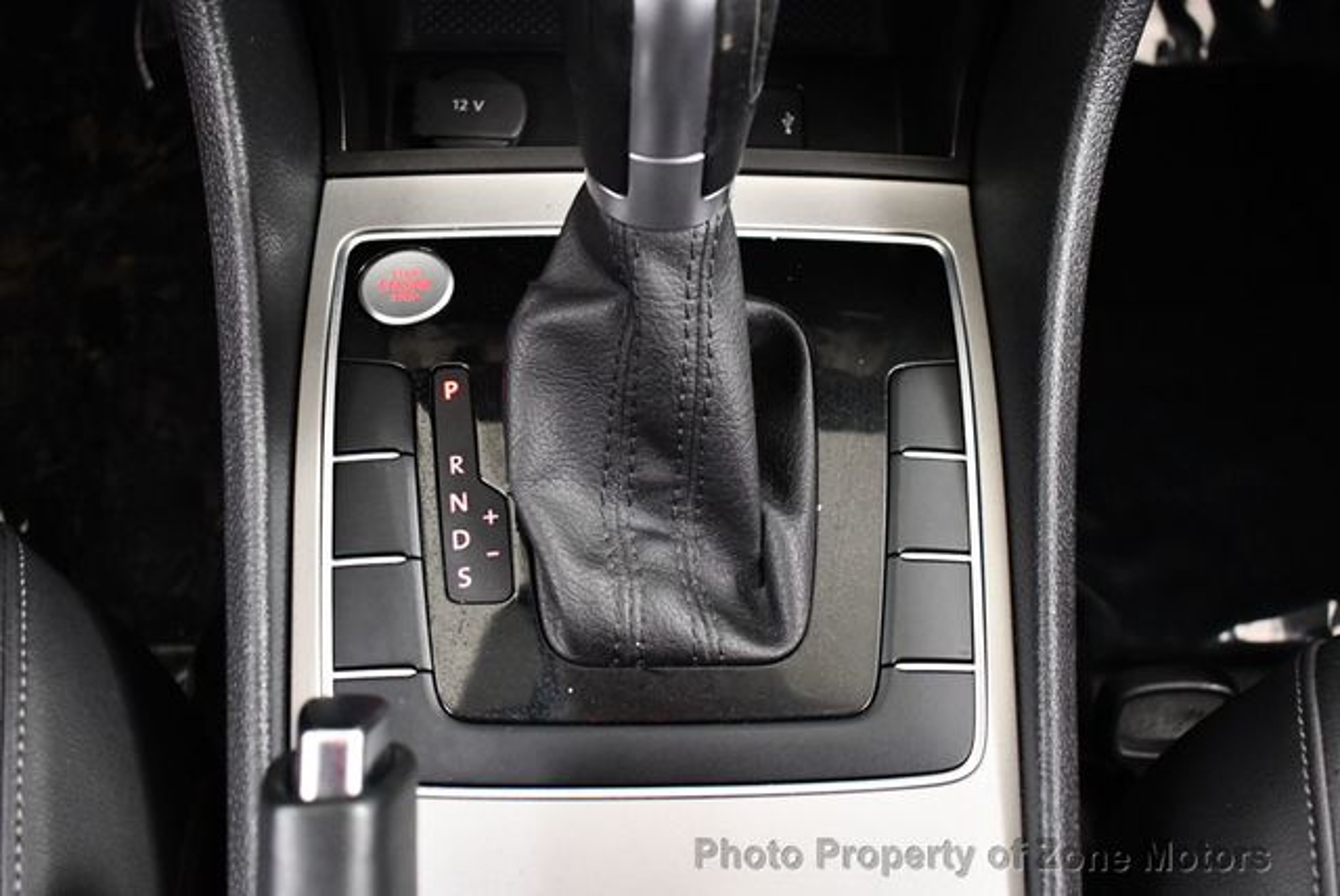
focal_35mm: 36
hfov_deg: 53.1
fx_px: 1341
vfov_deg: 36.9
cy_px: 448
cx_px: 670
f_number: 3.5
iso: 4000
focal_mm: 18
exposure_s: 1/60
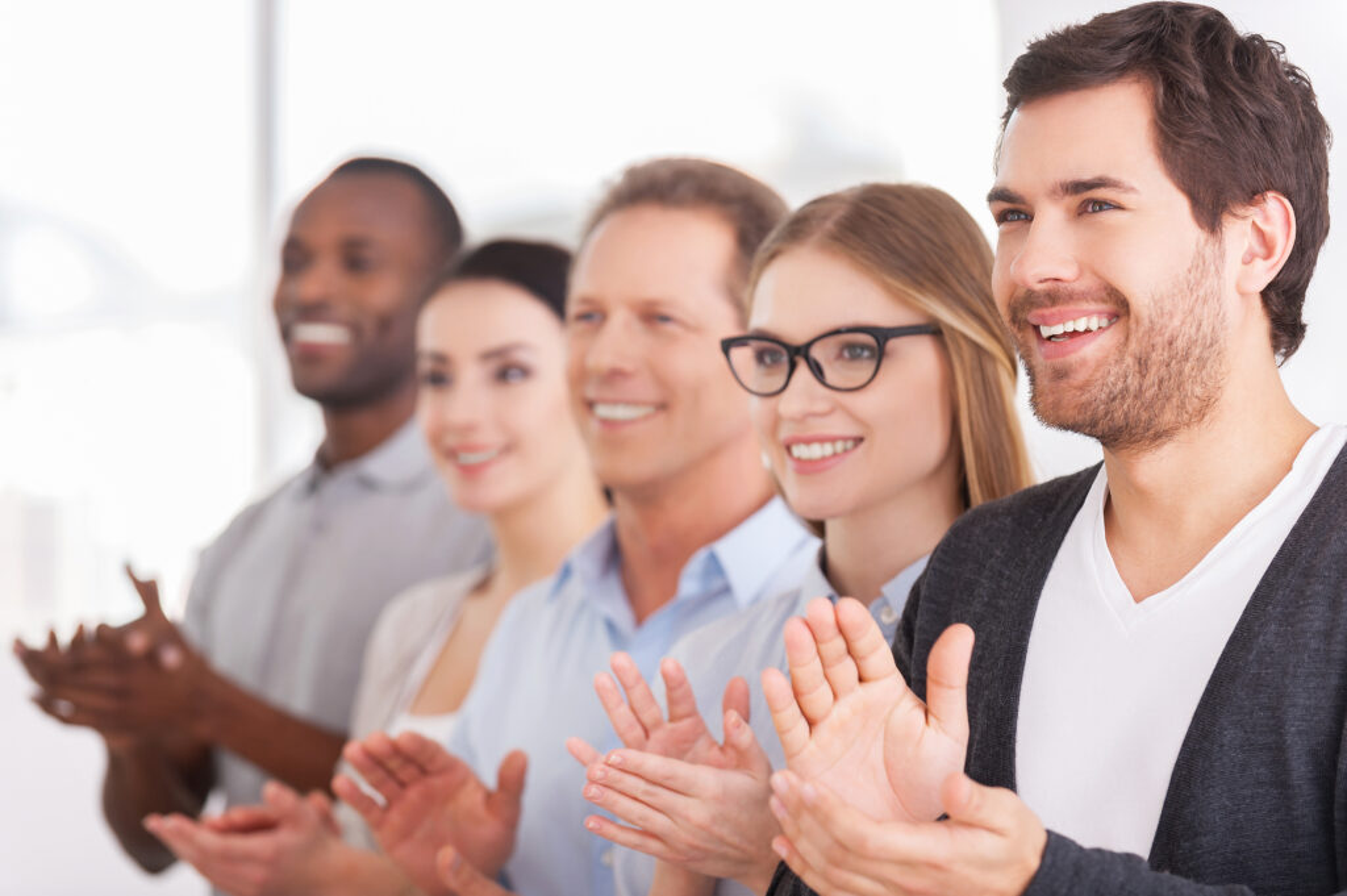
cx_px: 674
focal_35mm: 116
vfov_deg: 11.8
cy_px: 448
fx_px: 4337
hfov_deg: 17.7
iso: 200
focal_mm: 116
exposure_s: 1/200
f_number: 4.5
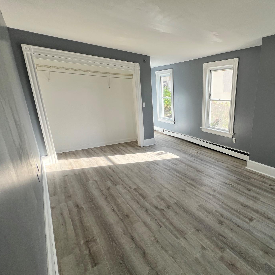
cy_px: 142
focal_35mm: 17
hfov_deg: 79.5
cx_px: 195
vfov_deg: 83.9
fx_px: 153
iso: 32
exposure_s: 1/144
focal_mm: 1.57
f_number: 1.8
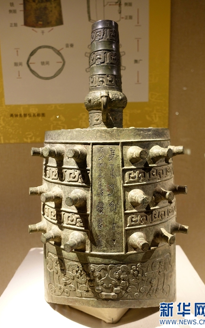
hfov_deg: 49.2
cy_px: 166
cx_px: 110
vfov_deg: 72.6
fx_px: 224
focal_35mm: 25
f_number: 1.8
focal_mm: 8.8
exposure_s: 1/30
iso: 320
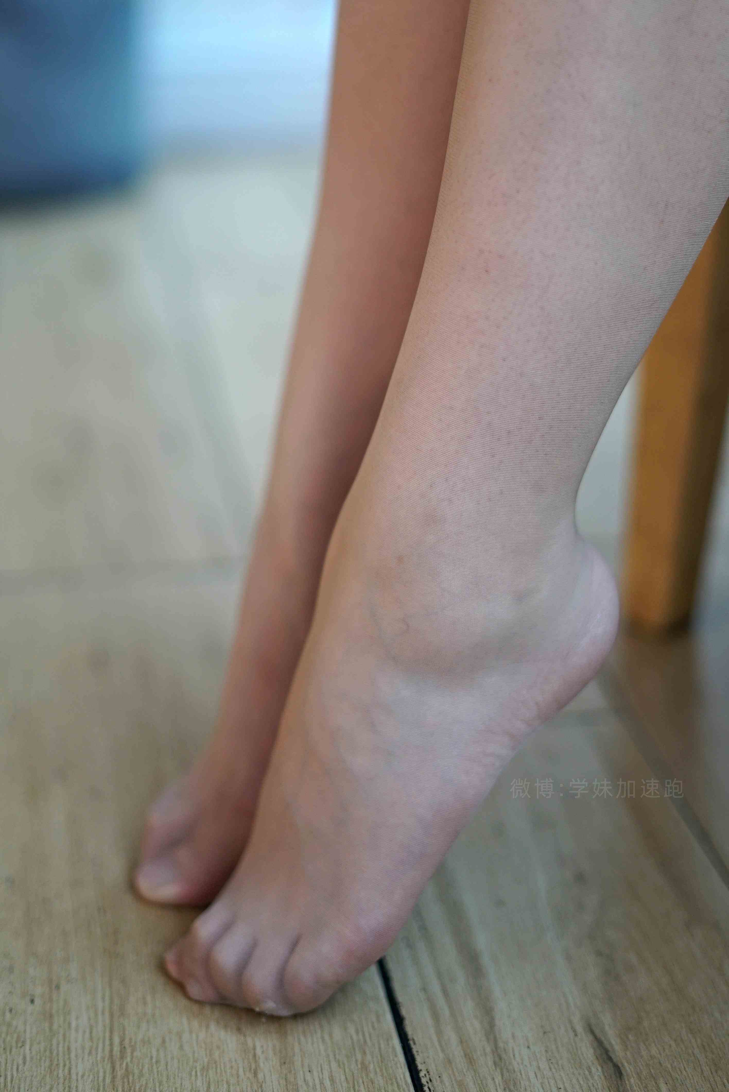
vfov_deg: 39.6
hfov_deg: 27.0
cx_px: 364
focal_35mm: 50
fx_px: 1517
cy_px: 546
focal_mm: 50
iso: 500
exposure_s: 1/640
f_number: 1.8
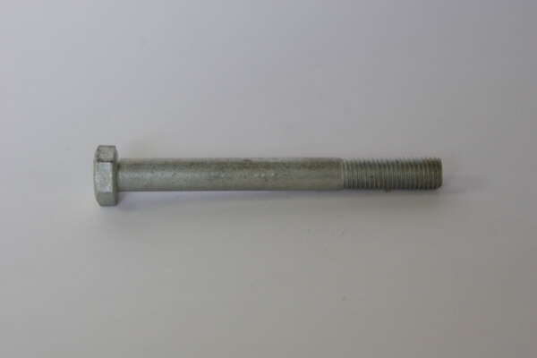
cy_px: 179
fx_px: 1790
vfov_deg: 11.4
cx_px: 268
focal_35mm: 120
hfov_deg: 17.1
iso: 800
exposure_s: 1/30
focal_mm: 80
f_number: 8
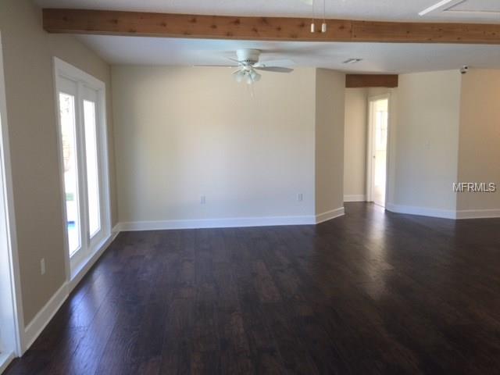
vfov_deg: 48.2
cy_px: 188
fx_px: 419
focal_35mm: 29
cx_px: 250
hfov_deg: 61.7
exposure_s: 1/30
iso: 40
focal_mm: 4.15
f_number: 2.2
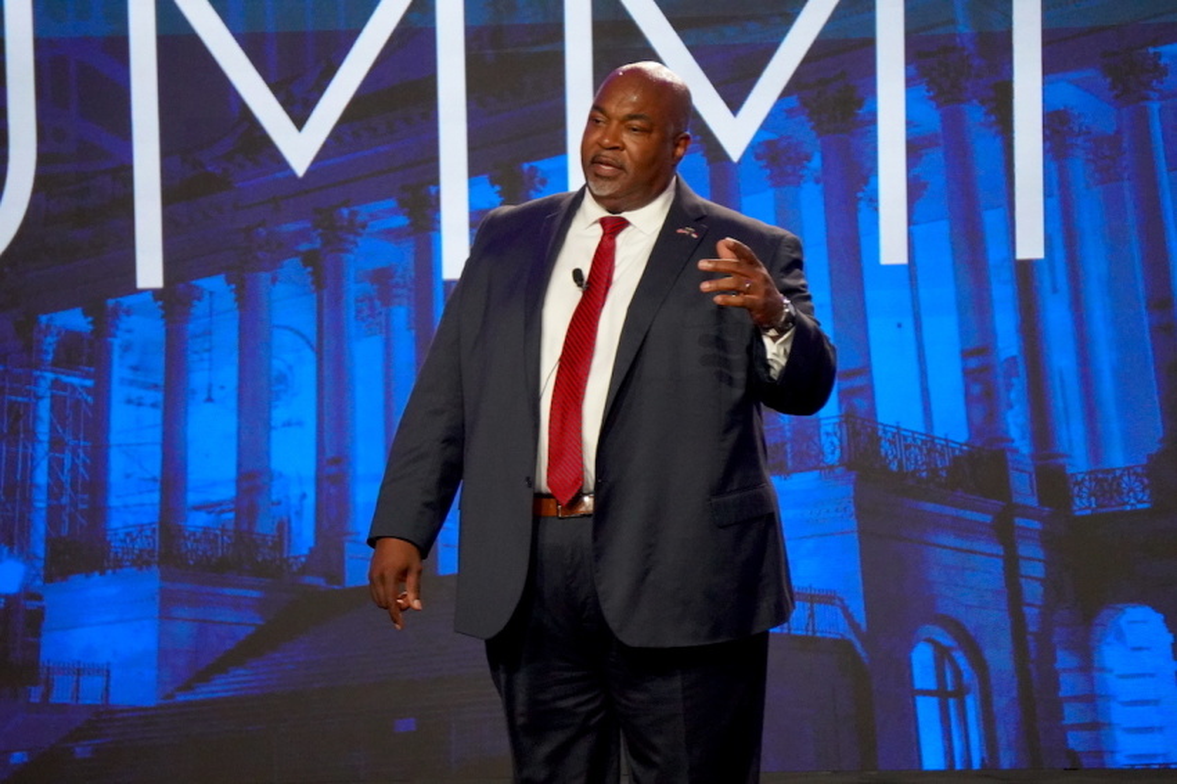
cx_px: 588
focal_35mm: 315
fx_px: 10294
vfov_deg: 4.4
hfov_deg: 6.5
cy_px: 392
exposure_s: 1/200
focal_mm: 210
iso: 6400
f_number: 6.3
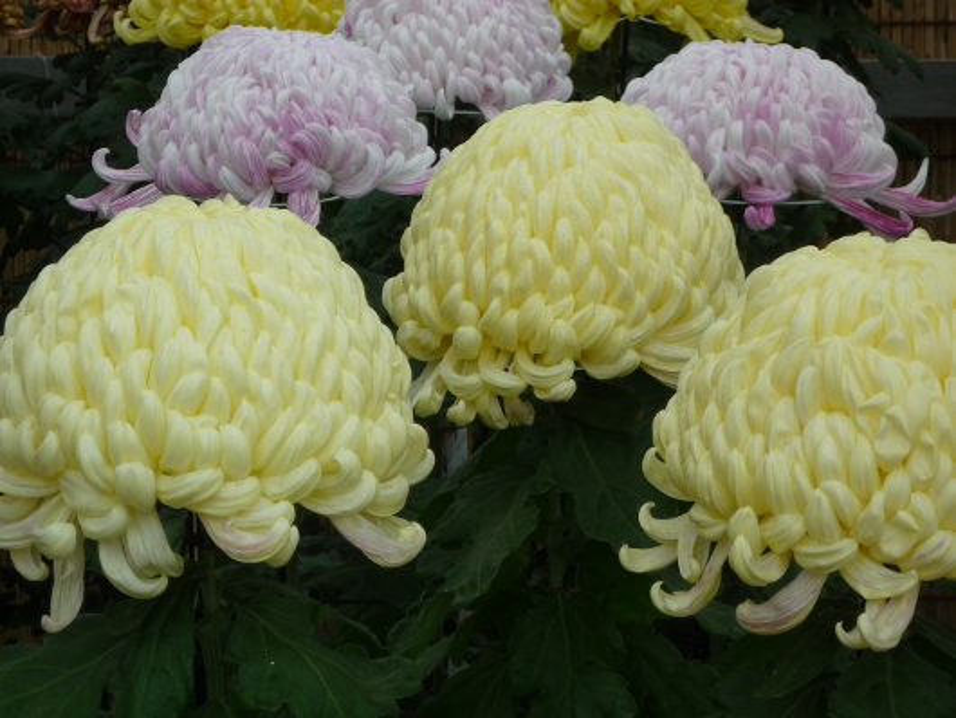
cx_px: 478
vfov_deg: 12.7
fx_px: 3233
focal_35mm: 117
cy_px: 359
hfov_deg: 16.8
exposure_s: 1/125
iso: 100
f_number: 5.6
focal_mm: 17.3
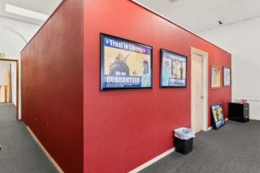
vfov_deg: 61.8
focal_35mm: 20
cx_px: 119
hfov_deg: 83.8
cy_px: 82
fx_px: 144
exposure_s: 1/5
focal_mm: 16
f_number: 8
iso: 500
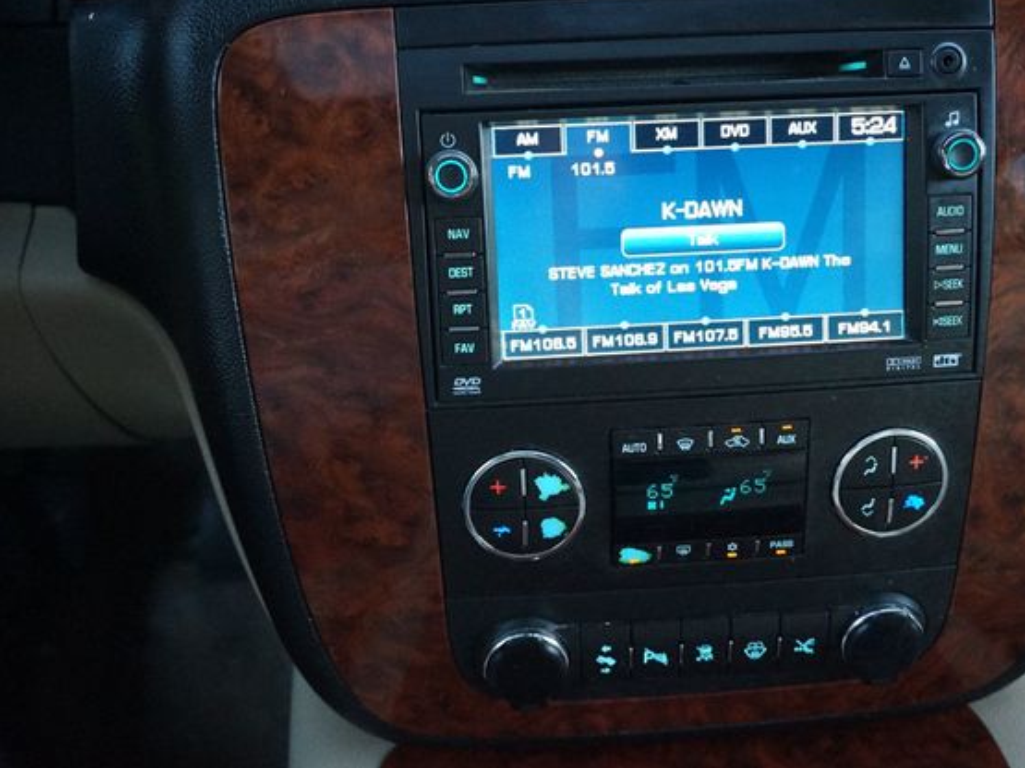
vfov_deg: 34.7
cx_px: 587
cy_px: 377
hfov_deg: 45.1
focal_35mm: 42
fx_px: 1230
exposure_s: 1/100
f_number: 4.5
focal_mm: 25
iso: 3200
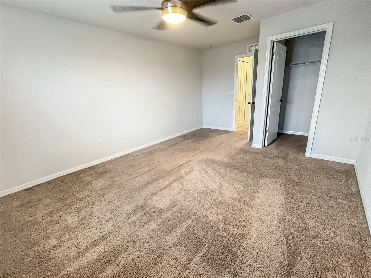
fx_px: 150
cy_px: 139
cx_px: 186
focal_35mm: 14
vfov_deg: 85.7
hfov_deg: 102.1
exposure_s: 1/60
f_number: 2.2
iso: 640
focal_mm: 2.22
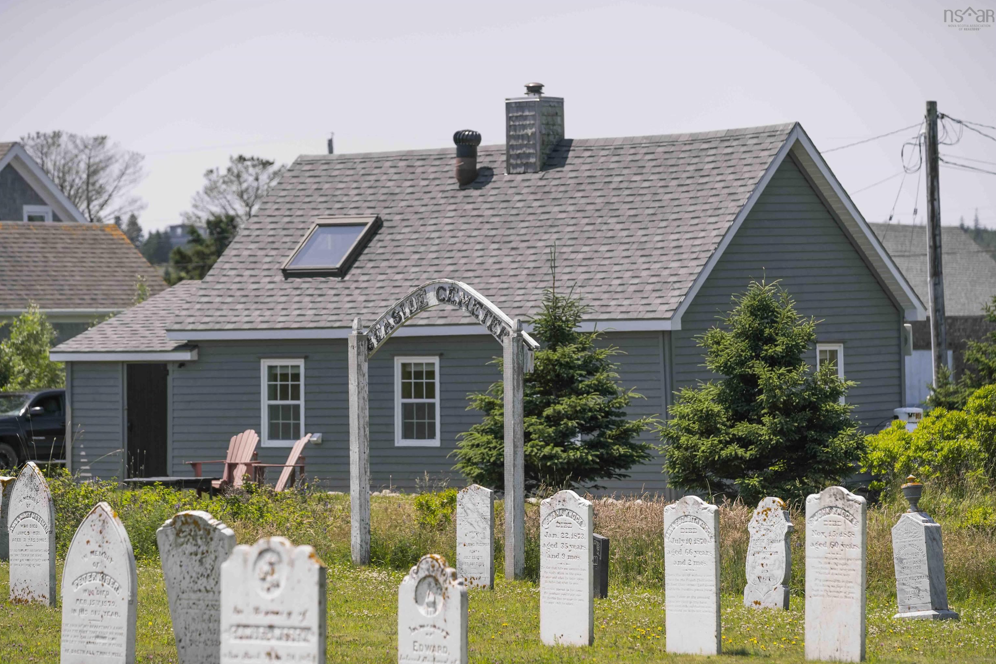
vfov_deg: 9.1
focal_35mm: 151
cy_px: 333
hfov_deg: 13.6
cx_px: 498
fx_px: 4177
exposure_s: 1/2000
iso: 320
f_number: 4.5
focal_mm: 150
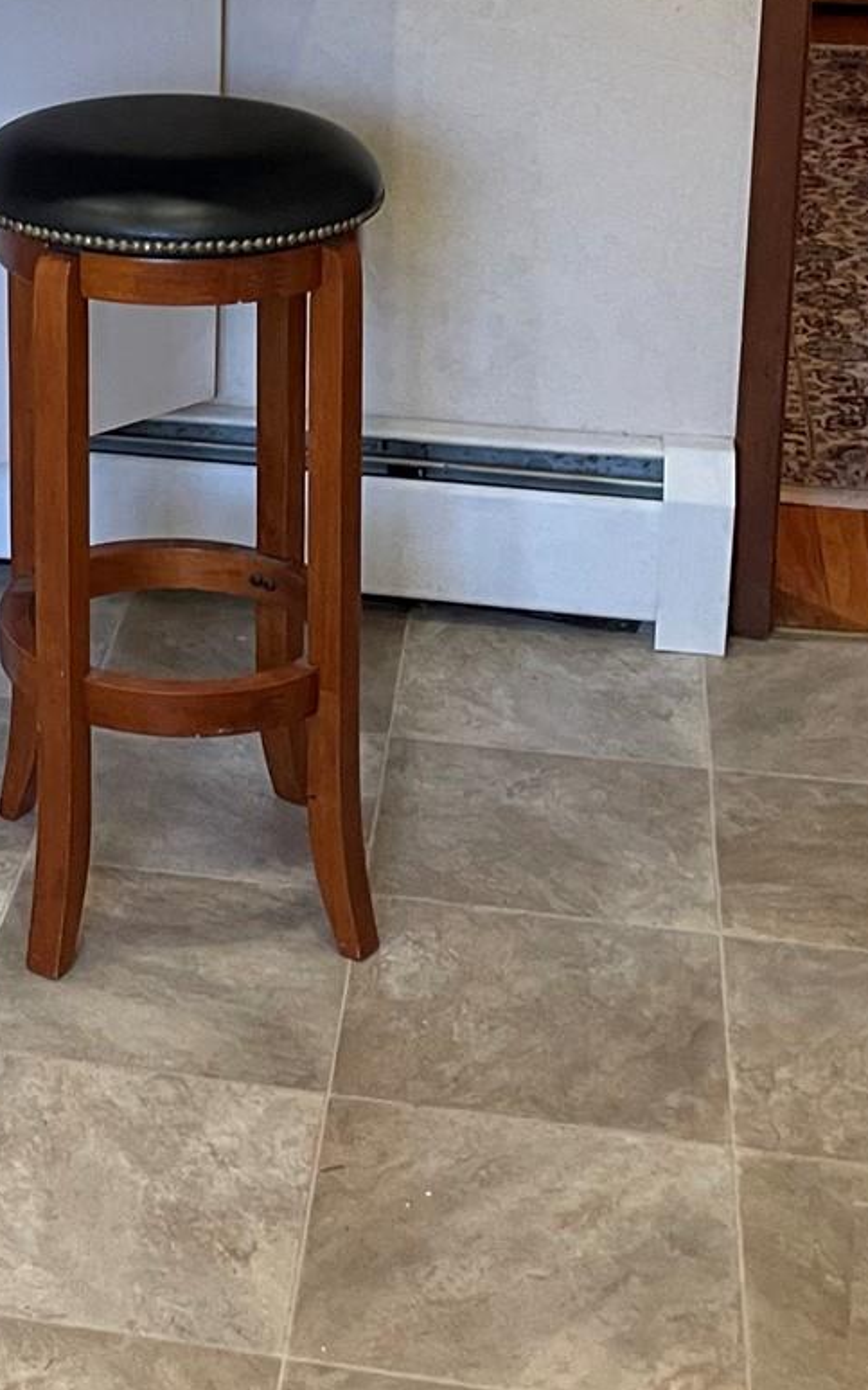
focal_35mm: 73
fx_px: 2764
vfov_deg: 27.0
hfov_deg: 17.3
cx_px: -83
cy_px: 74
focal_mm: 4.2
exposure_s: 1/60
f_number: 1.6
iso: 160
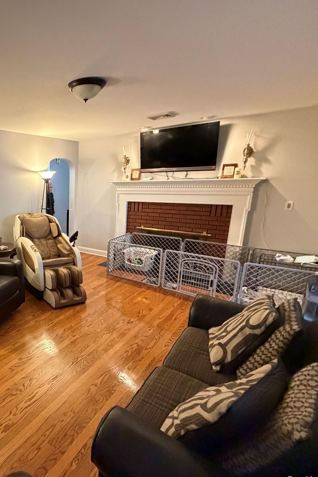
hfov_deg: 53.1
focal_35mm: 20
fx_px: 265
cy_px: 242
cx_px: 24
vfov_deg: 84.0
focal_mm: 2.22
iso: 1250
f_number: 2.2
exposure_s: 1/60
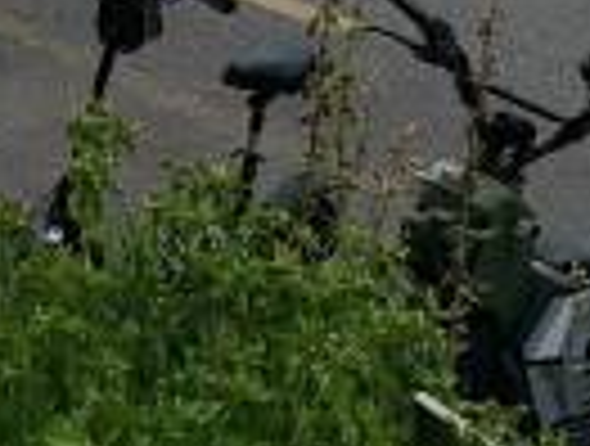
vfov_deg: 6.4
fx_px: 3606
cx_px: 374
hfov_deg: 9.3
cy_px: -939
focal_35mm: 211
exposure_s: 1/2584
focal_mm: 4.75
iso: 50
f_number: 1.8
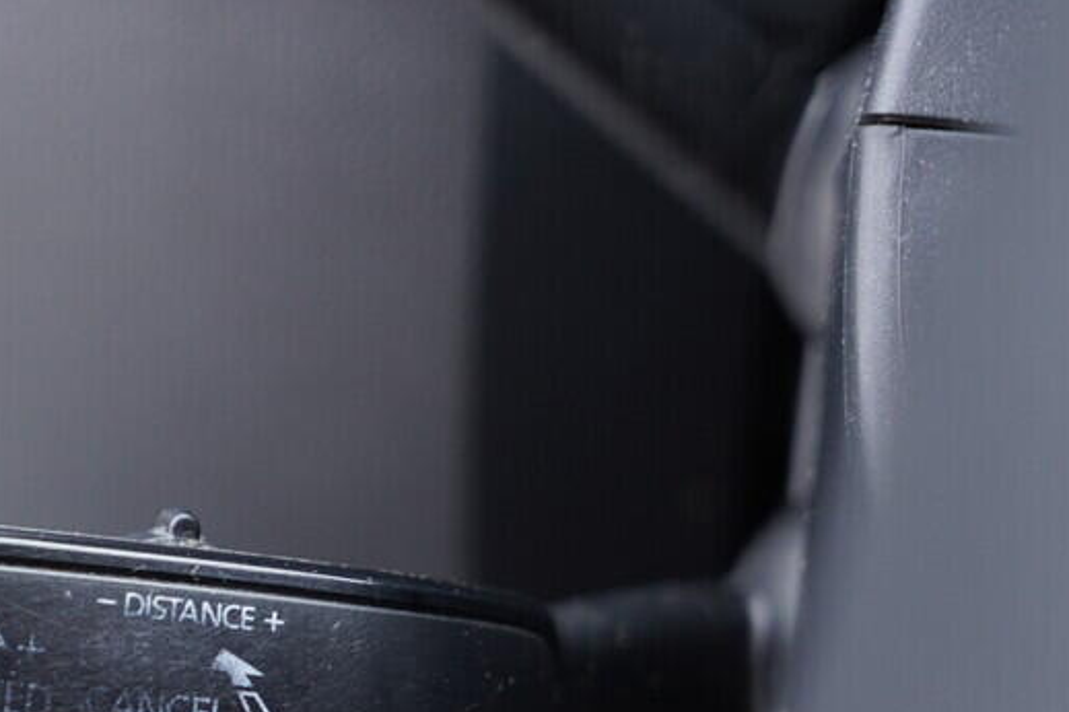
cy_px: 567
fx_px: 2108
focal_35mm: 71
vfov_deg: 19.0
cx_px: 54
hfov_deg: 27.2
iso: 500
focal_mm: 24
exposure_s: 1/40
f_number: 2.8
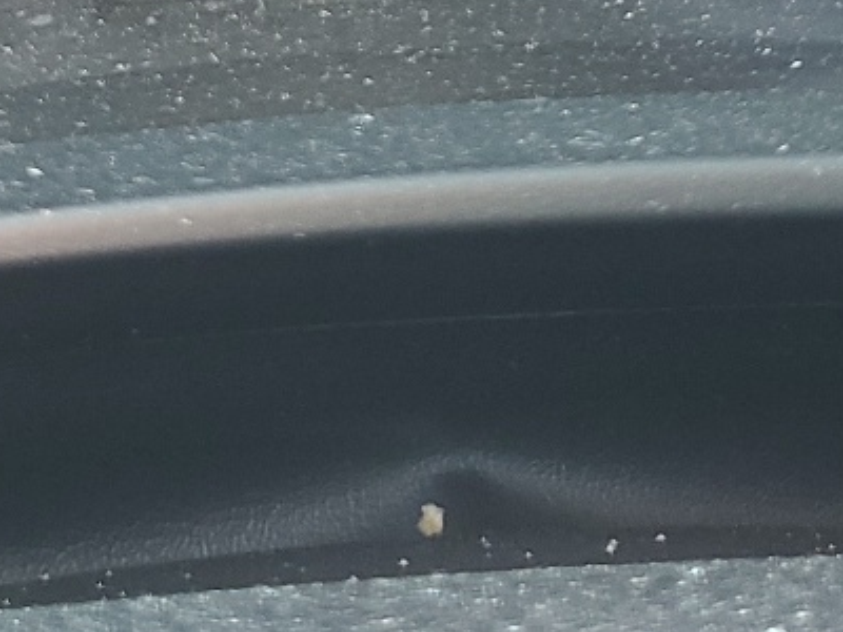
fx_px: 2533
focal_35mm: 104
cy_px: -573
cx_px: 274
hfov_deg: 18.8
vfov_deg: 12.7
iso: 79
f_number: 1.5
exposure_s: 1/50
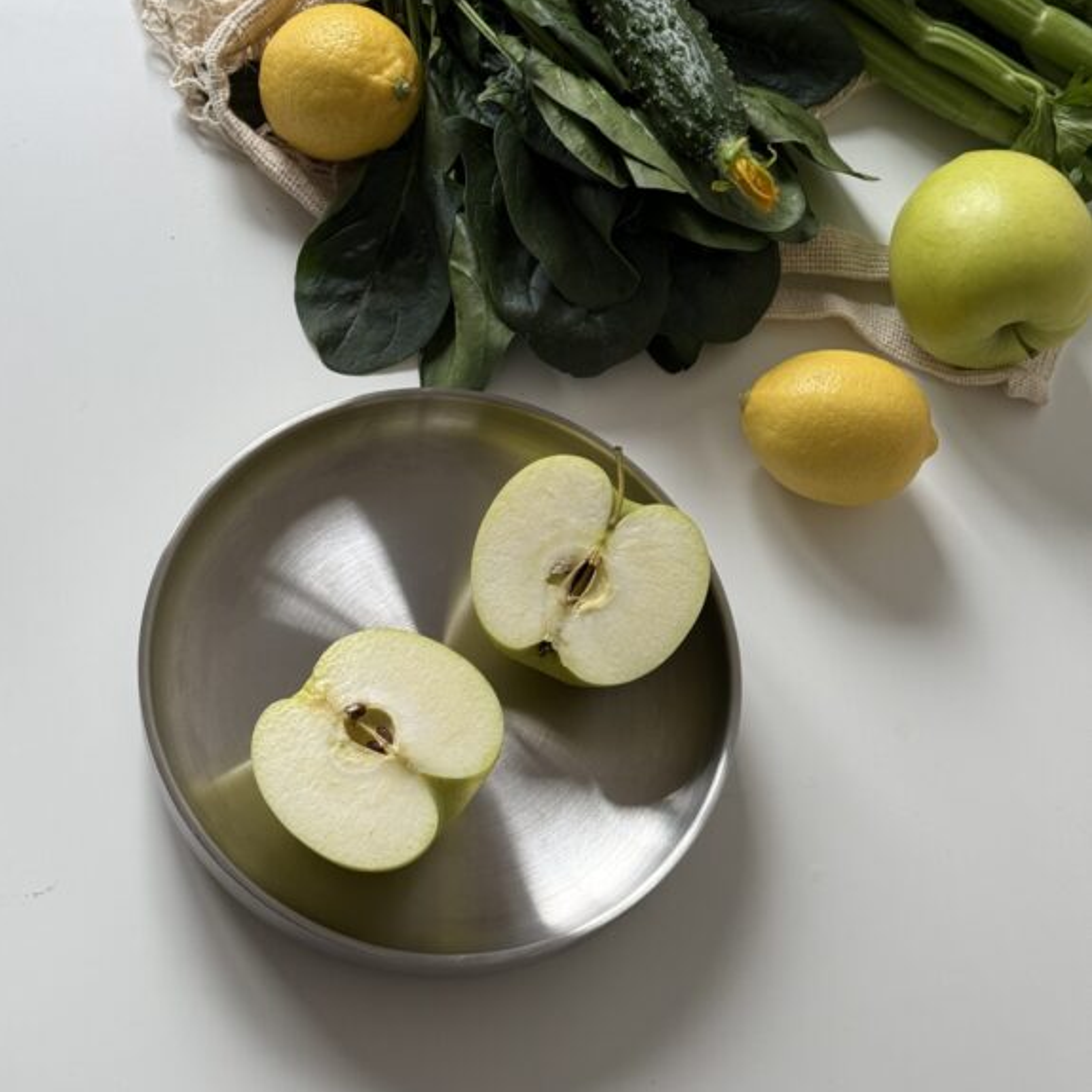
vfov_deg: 30.0
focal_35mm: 57
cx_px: 543
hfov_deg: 30.0
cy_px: 443
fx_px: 2034
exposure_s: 1/109
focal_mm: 6.76
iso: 100
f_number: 1.78
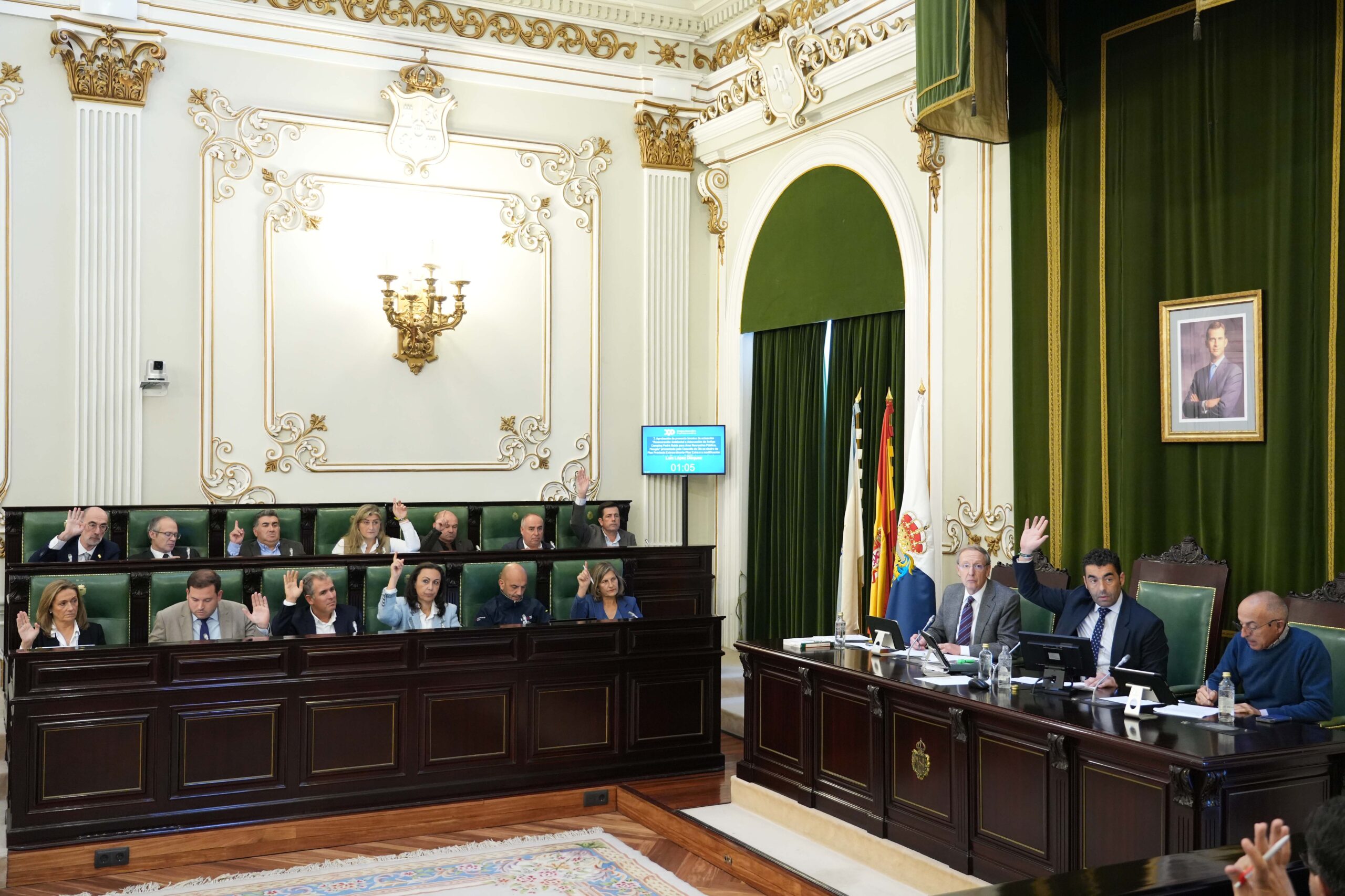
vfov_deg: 38.9
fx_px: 1270
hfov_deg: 55.8
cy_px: 448
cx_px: 672
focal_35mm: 34
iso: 4000
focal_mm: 34
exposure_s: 1/100
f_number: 4
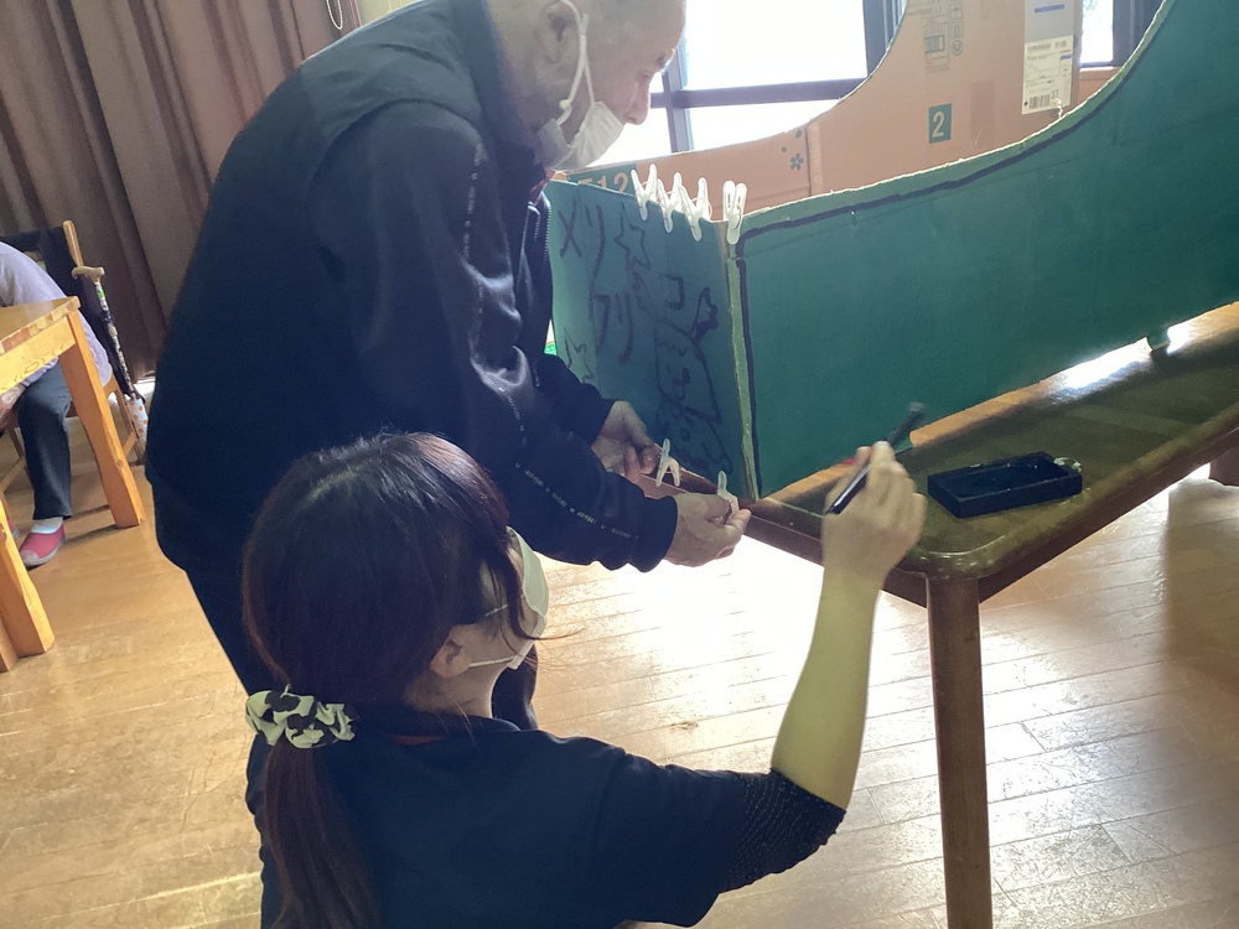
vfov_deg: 45.4
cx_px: 620
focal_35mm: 31
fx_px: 1110
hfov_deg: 58.4
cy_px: 464
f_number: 2.4
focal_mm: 3.3
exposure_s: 1/60
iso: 125
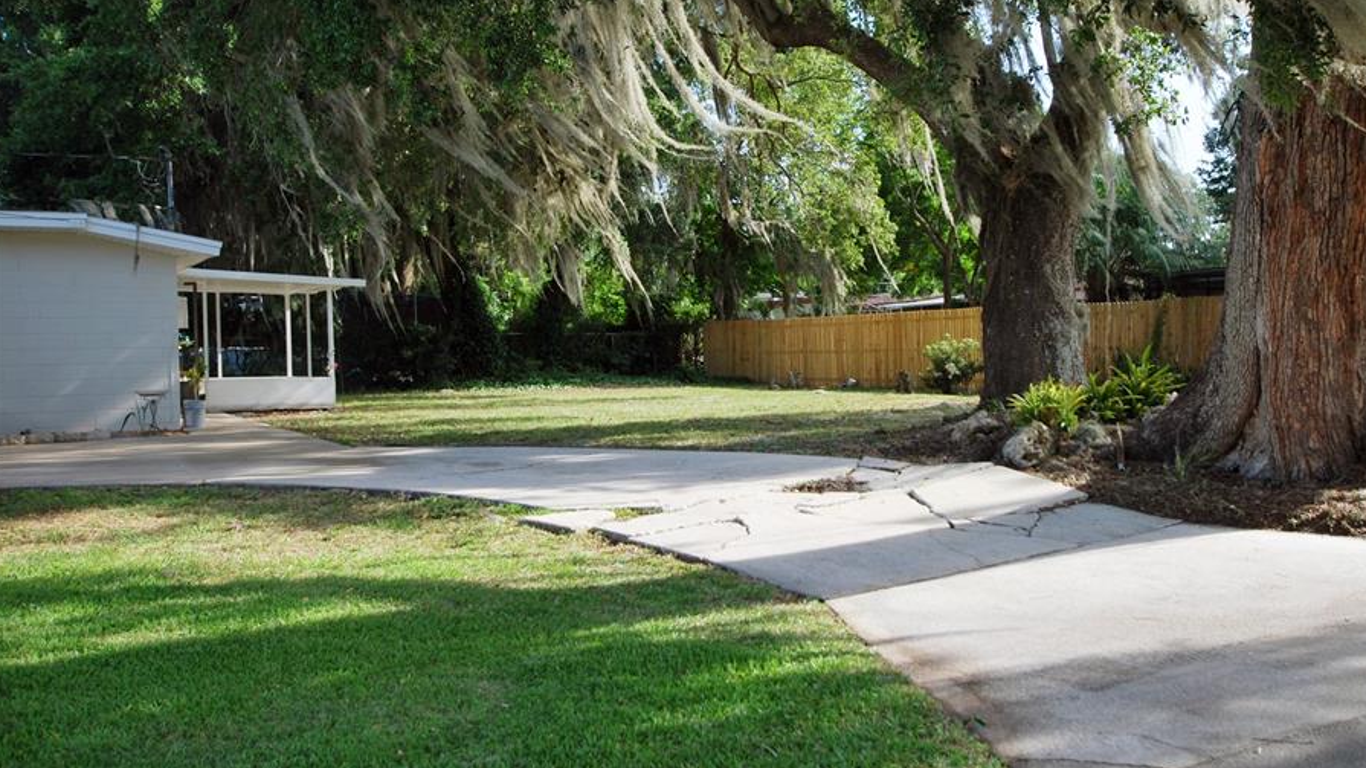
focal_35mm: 36
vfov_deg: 32.8
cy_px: 367
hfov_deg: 55.1
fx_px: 1304
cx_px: 772
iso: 100
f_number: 6.3
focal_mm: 20
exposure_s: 1/160
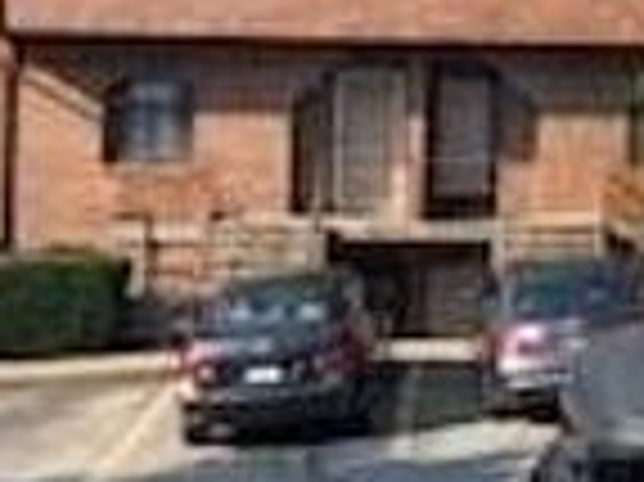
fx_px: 1822
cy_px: 70
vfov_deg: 14.9
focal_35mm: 98
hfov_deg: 18.2
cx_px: 923
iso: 20
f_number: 1.8
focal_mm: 3.99
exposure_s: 1/1156
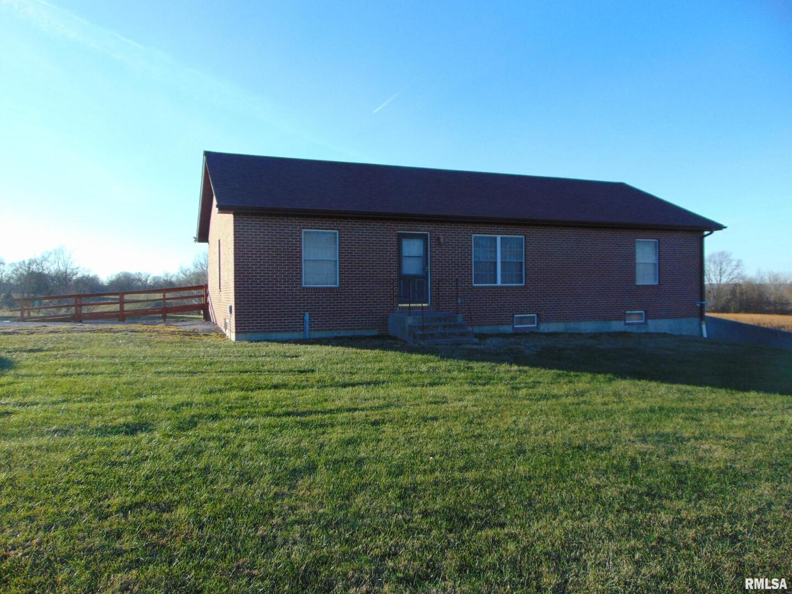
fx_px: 572
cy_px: 297
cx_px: 396
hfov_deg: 69.4
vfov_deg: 54.9
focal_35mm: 25
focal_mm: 4.5
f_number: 3
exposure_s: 1/640
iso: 100
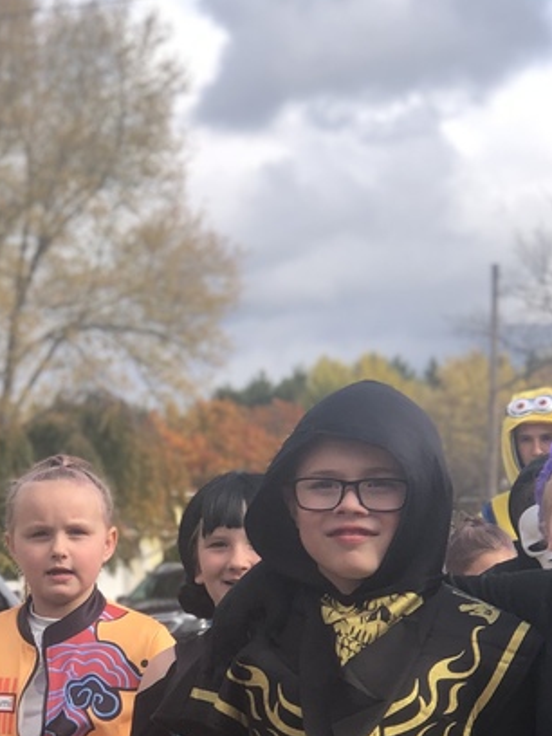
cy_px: 568
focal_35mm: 143
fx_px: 3040
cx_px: 63
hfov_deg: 10.3
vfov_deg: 13.7
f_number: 2.8
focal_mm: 6.6
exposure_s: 1/401
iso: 20
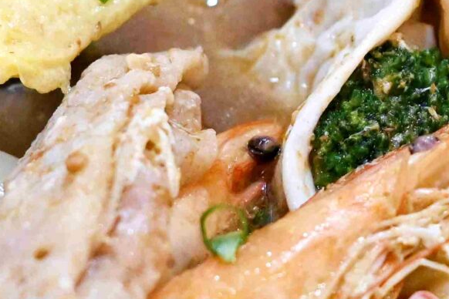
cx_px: 488
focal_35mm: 330
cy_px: -99
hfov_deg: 6.2
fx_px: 4116
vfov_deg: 4.2
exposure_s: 1/160
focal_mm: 50
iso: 2800
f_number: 3.2
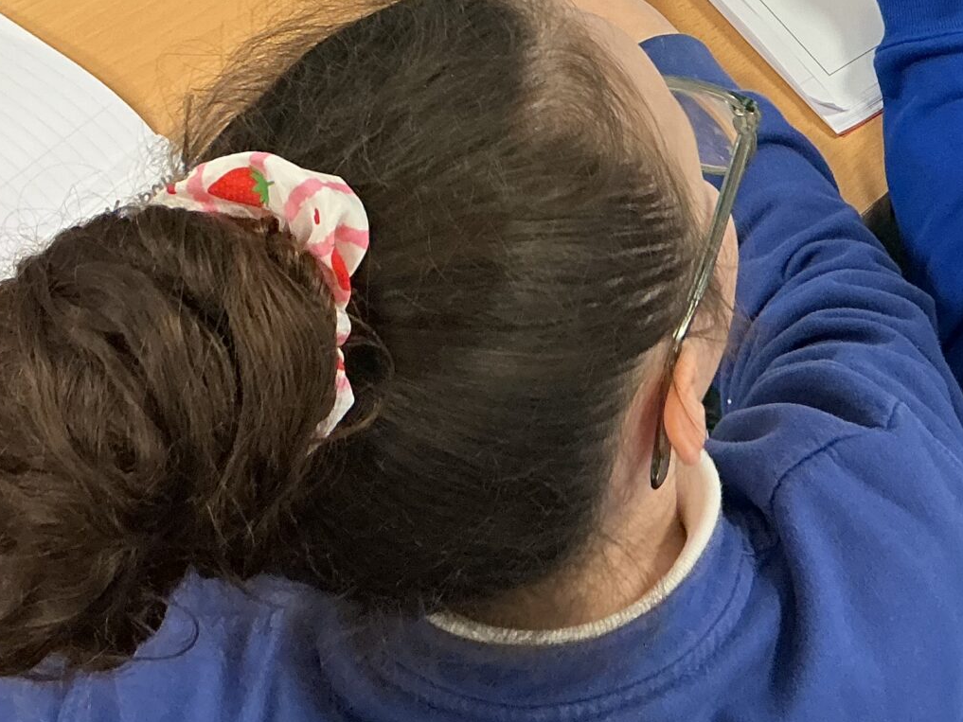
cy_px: -123
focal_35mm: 73
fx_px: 2031
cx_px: 926
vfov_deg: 19.1
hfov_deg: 25.6
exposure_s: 1/50
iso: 80
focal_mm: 3
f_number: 1.8
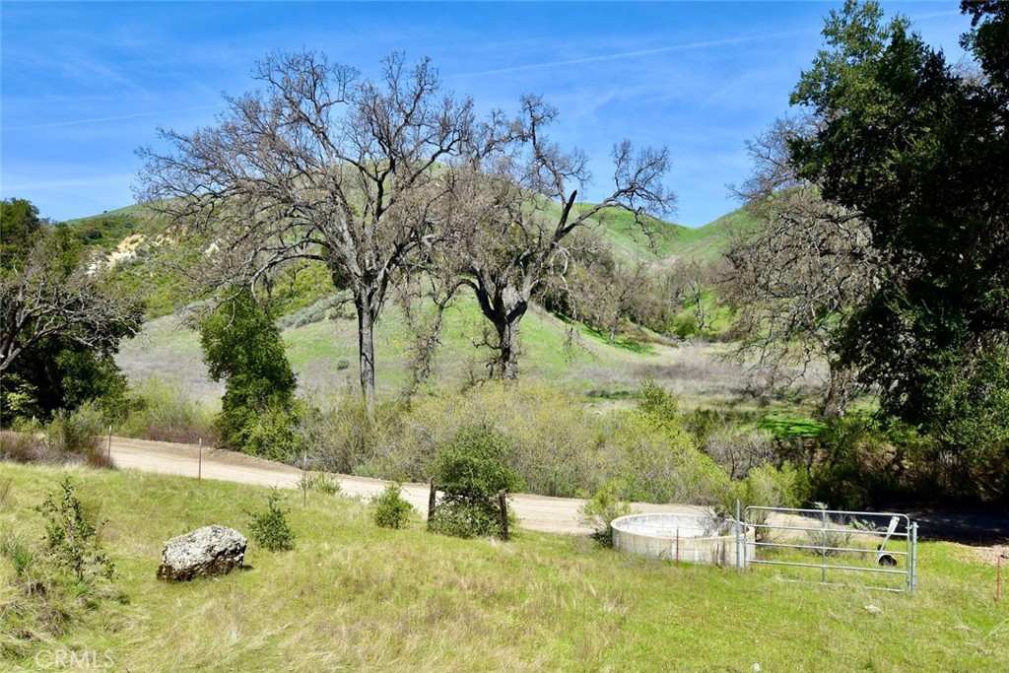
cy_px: 336
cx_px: 504
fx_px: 715
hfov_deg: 70.4
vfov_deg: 50.4
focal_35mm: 26
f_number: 11
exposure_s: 1/400
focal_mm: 17
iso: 400
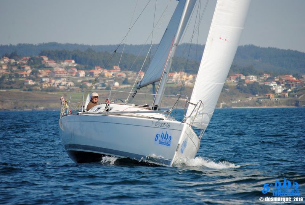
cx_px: 152
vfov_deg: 5.1
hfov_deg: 7.6
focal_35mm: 270
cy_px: 102
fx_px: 2292
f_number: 5.6
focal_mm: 180
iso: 200
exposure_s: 1/1000
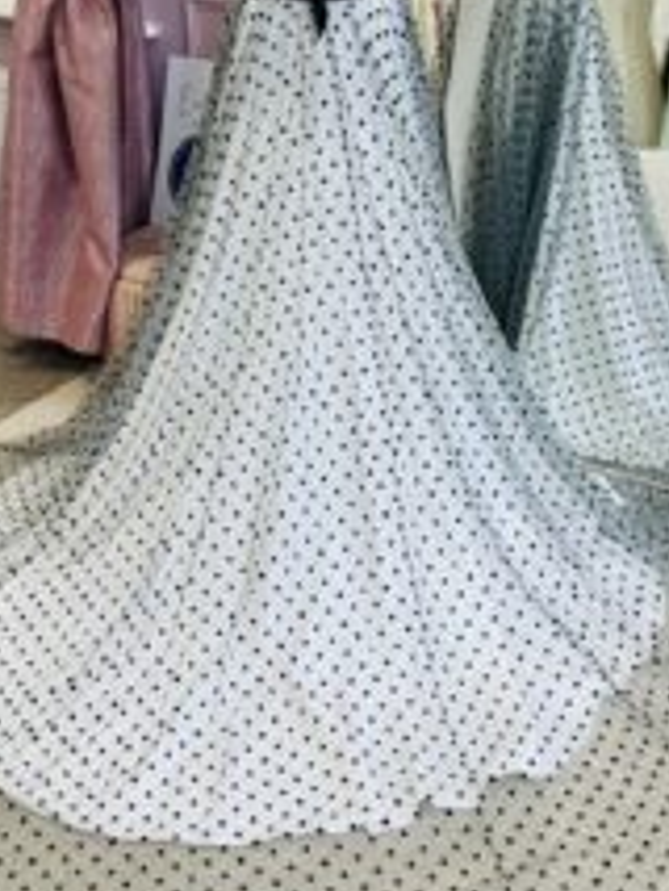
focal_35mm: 50
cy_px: 370
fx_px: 1287
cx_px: 376
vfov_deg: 38.1
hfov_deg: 29.1
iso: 80
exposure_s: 1/121
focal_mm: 5.1
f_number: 1.6
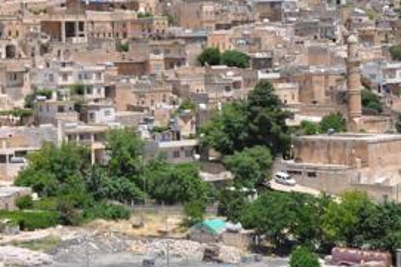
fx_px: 1202
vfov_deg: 12.5
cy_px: 4
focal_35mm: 108
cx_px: 46
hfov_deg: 18.7
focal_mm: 26
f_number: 13
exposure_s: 1/160
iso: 200
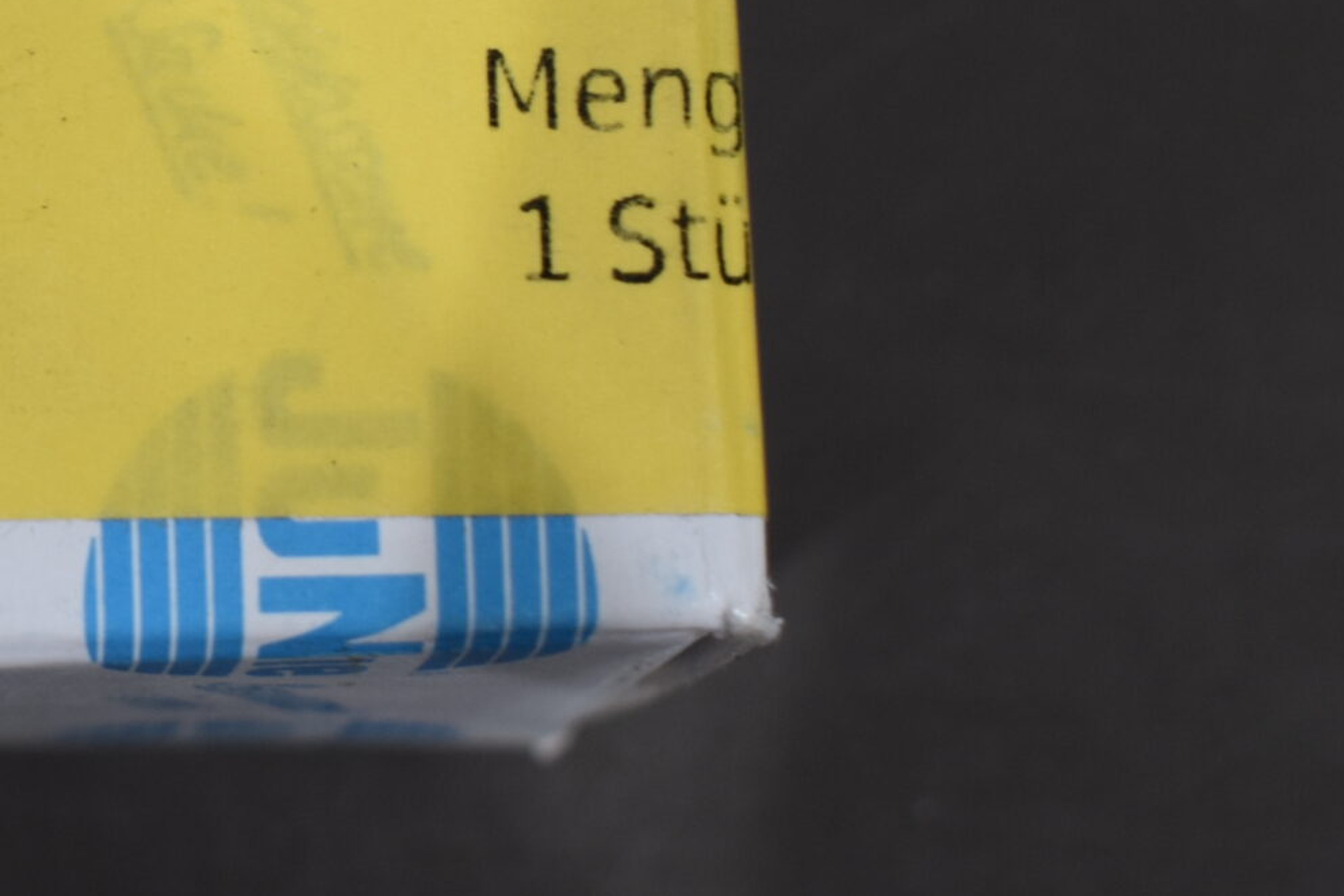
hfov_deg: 14.6
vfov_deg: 10.1
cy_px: 22
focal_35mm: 135
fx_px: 5050
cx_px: -303
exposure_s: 1/60
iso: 400
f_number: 7.1
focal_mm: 35
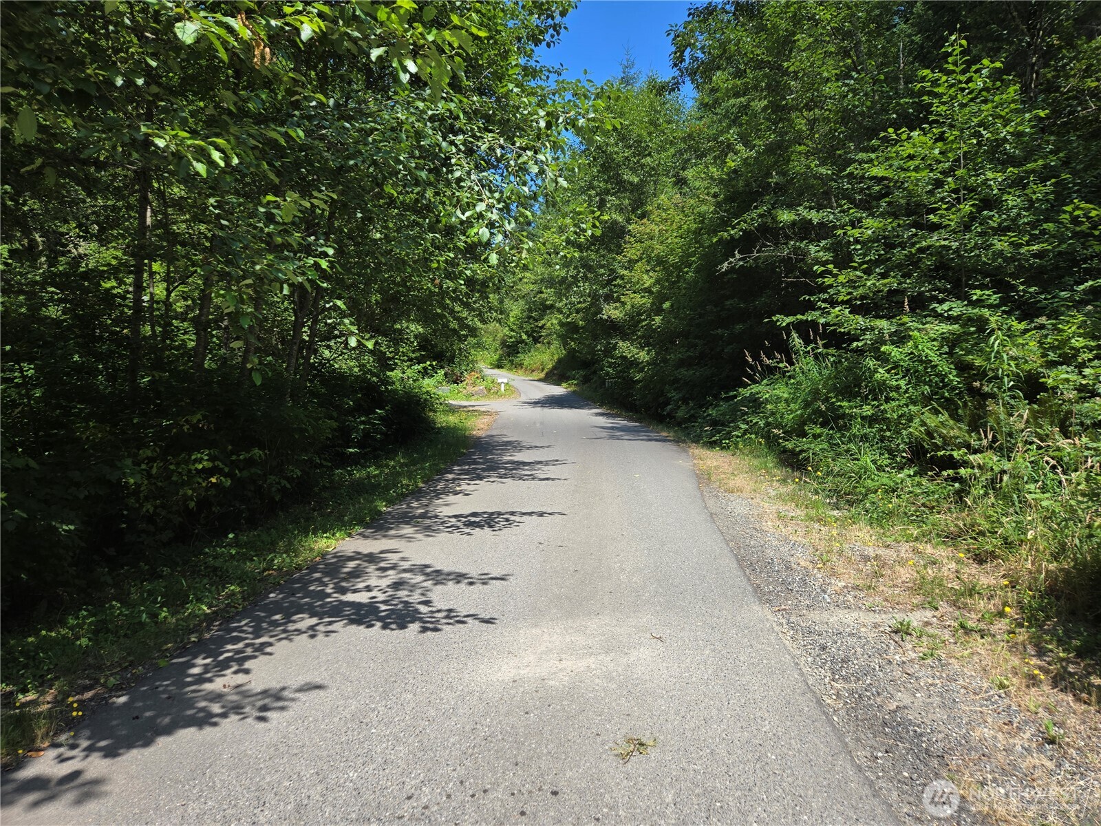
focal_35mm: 23
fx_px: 732
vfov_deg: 58.9
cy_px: 413
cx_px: 550
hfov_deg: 73.9
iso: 25
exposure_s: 1/929
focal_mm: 5.4
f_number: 1.8
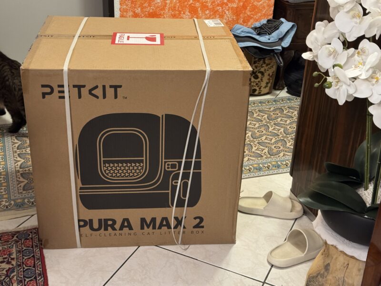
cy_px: 143
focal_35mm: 48
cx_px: 190
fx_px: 528
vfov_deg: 30.3
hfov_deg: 39.7
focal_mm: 6.76
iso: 500
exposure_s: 1/33
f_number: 1.78
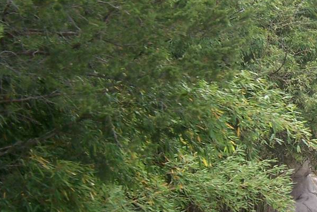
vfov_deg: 14.9
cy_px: 125
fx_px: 810
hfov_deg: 20.5
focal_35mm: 92
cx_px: 395
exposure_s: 1/125
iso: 80
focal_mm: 5.5
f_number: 3.4
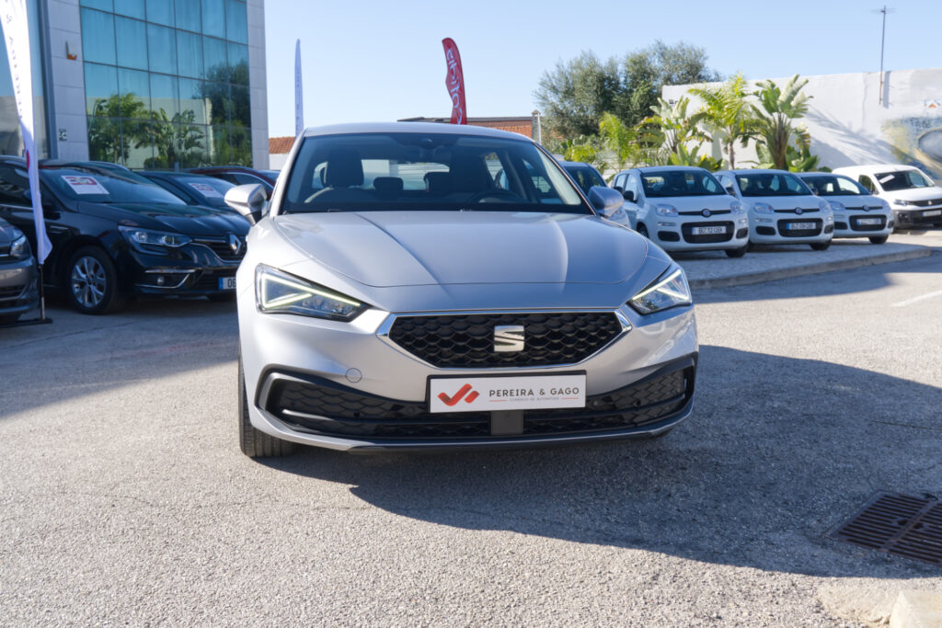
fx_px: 916
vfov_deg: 37.9
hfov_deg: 54.4
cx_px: 471
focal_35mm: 35
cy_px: 314
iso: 160
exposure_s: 1/180
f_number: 9
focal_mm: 23.5
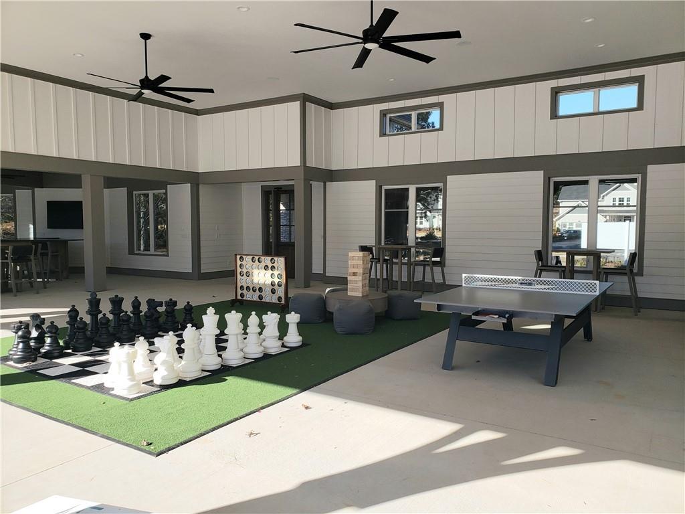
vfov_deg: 53.1
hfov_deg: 67.3
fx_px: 515
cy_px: 257
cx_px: 342
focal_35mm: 26
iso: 50
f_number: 2.4
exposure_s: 1/838
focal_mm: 4.3
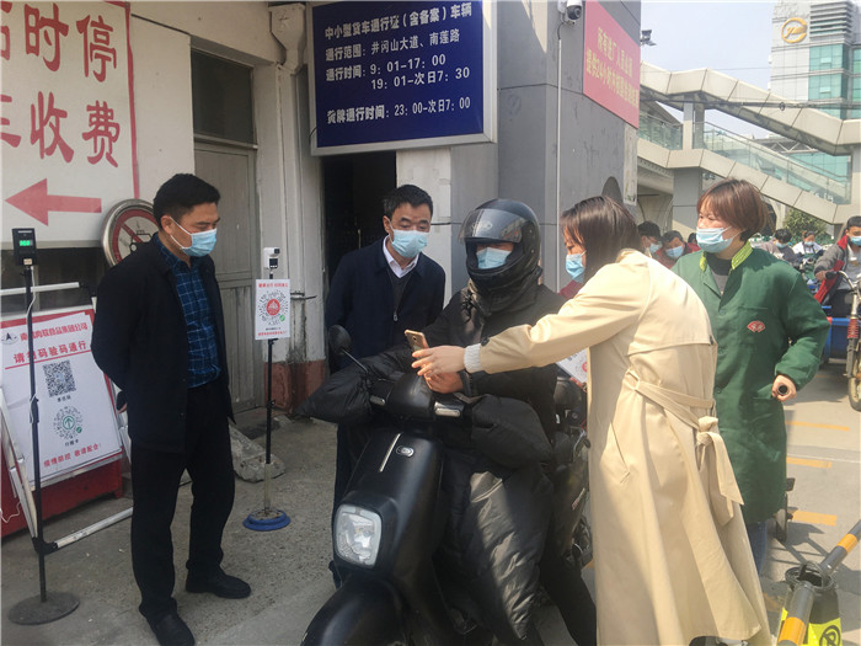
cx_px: 430
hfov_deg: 61.7
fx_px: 721
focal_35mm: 29
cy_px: 323
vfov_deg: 48.2
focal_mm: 4.15
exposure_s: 1/668
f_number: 2.2
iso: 25
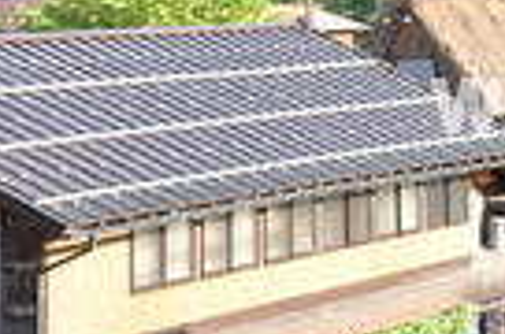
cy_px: -119
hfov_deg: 10.7
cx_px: 798
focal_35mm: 185
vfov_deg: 7.3
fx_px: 2589
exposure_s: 1/60
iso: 200
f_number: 8
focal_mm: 38
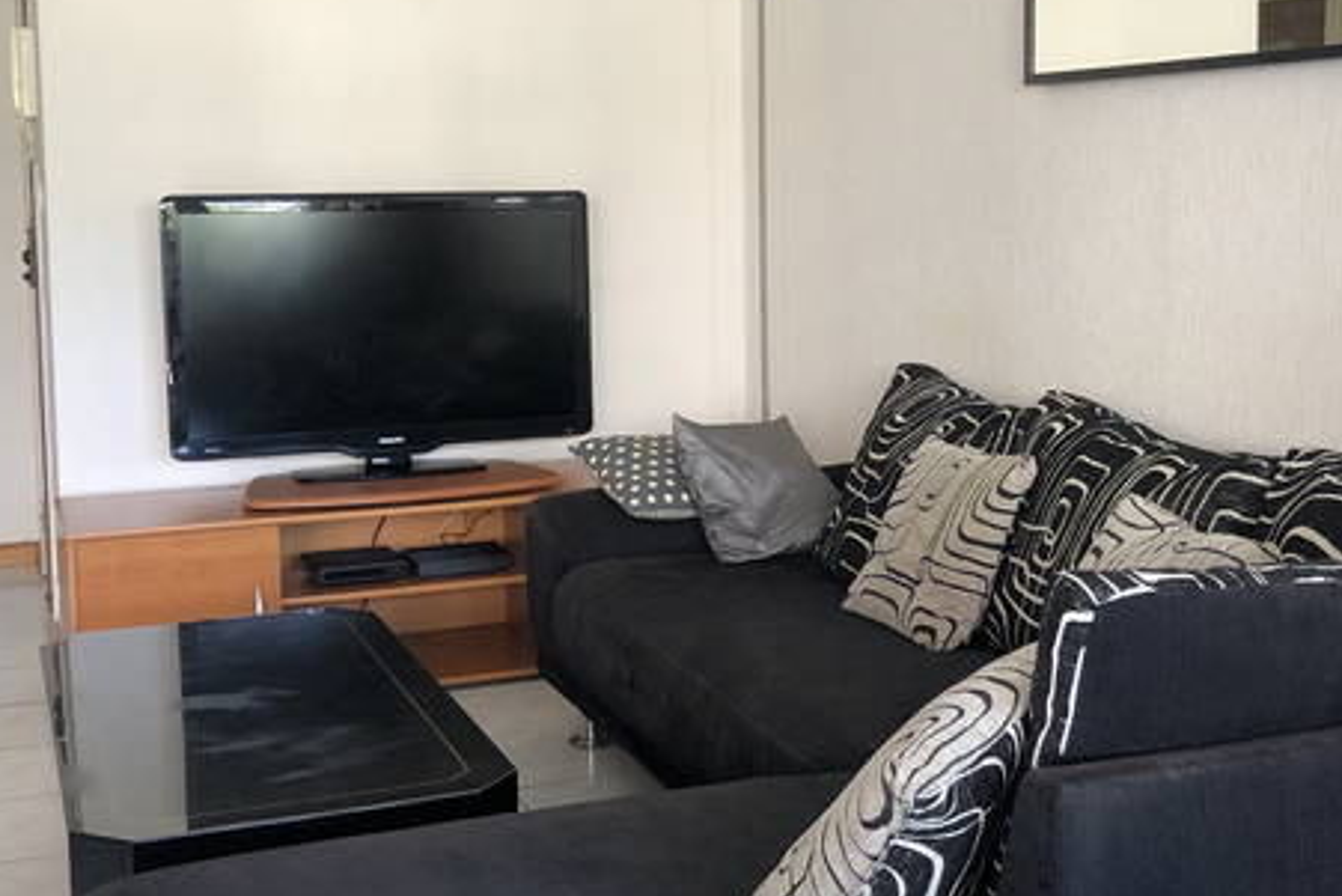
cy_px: 384
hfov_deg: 38.8
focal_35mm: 51
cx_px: 762
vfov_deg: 26.5
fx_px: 1902
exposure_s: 1/25
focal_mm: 4
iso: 32
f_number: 1.8
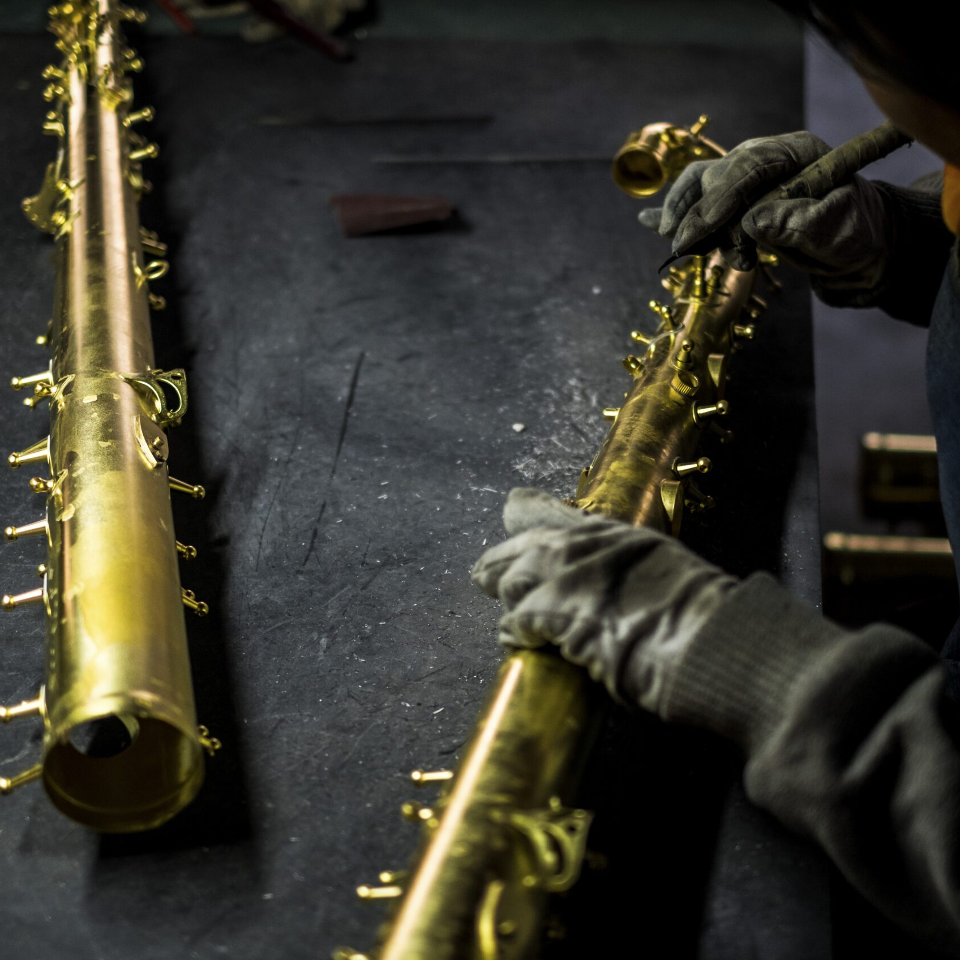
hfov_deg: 25.4
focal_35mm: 68
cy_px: 481
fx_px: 2134
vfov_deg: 25.4
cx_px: 500
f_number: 1.4
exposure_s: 1/680
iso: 400
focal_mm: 35
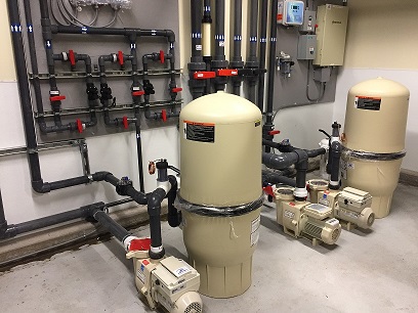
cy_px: 156
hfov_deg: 61.7
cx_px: 209
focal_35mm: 29
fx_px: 350
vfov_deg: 48.2
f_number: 2.2
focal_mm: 4.15
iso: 160
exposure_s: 1/30
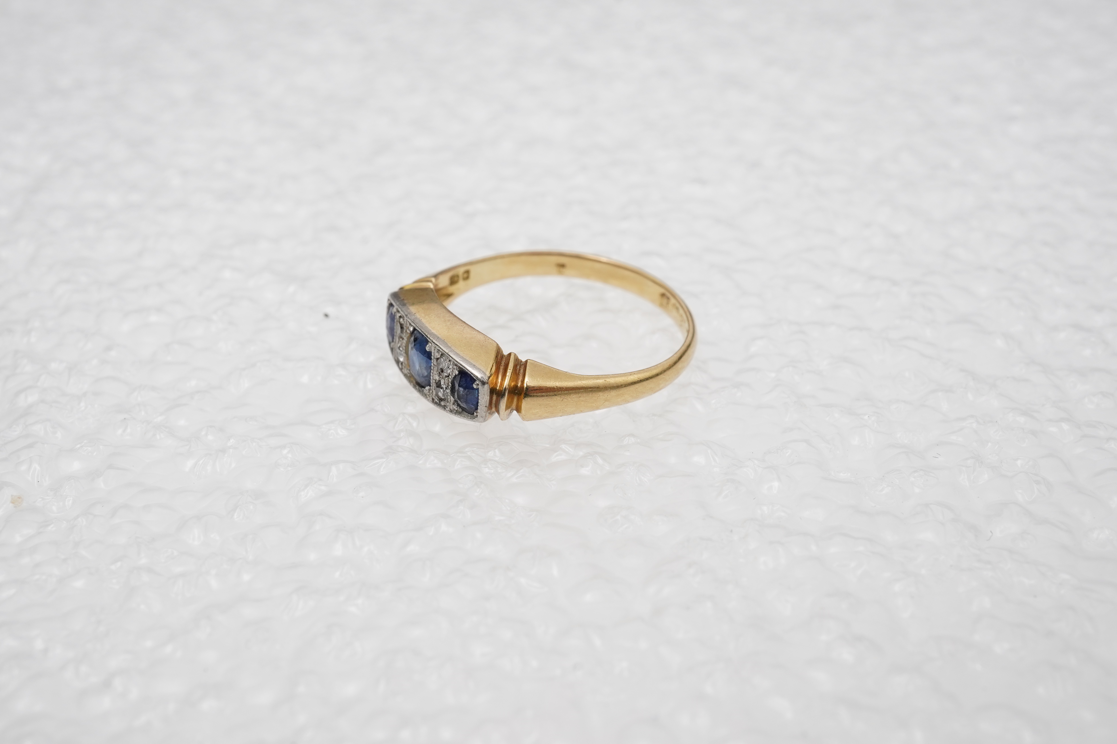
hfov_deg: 43.6
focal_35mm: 45
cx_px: 558
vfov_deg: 29.9
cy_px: 372
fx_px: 1396
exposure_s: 1/125
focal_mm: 30
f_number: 22
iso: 500
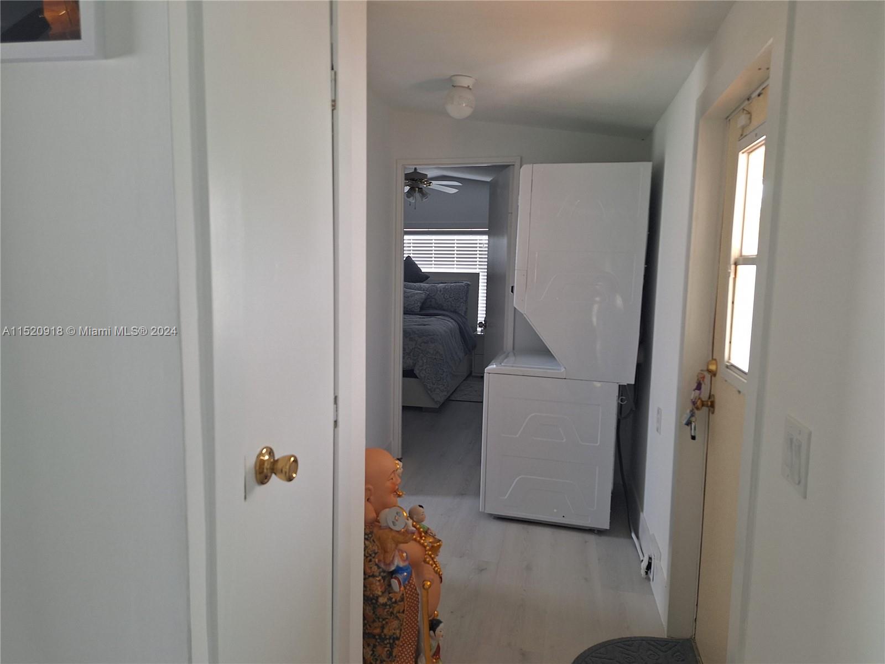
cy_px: 332
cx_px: 442
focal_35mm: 23
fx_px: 588
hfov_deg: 73.9
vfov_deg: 58.9
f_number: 1.8
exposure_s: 1/40
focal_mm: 5.54
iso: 64
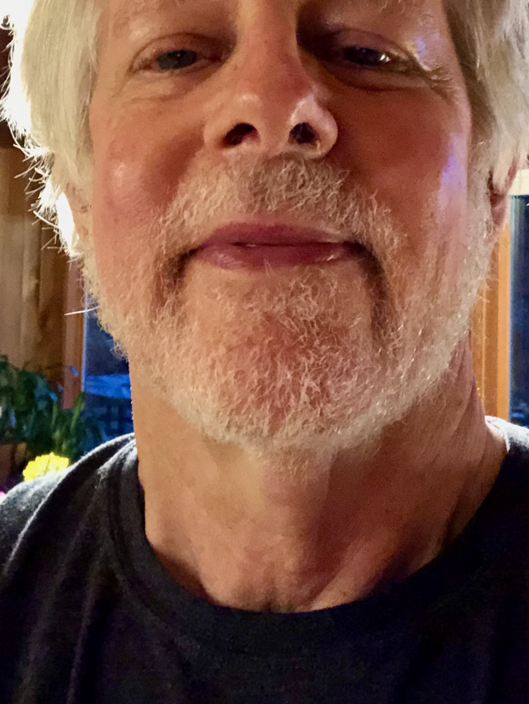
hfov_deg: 25.2
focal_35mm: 58
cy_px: 201
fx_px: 1181
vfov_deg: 32.7
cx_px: 310
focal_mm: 2.87
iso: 1000
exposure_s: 1/15
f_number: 2.2
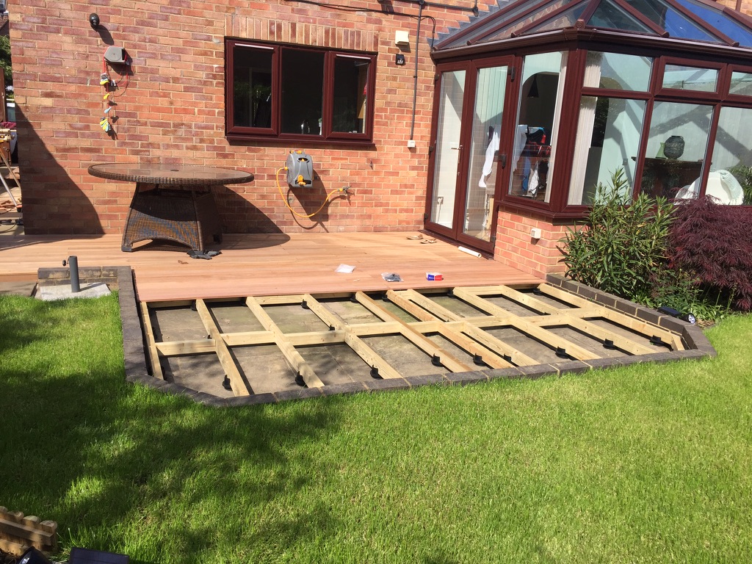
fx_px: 630
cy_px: 282
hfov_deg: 61.7
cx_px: 376
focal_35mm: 29
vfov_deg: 48.2
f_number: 2.2
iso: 32
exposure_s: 1/1721
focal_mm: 4.15
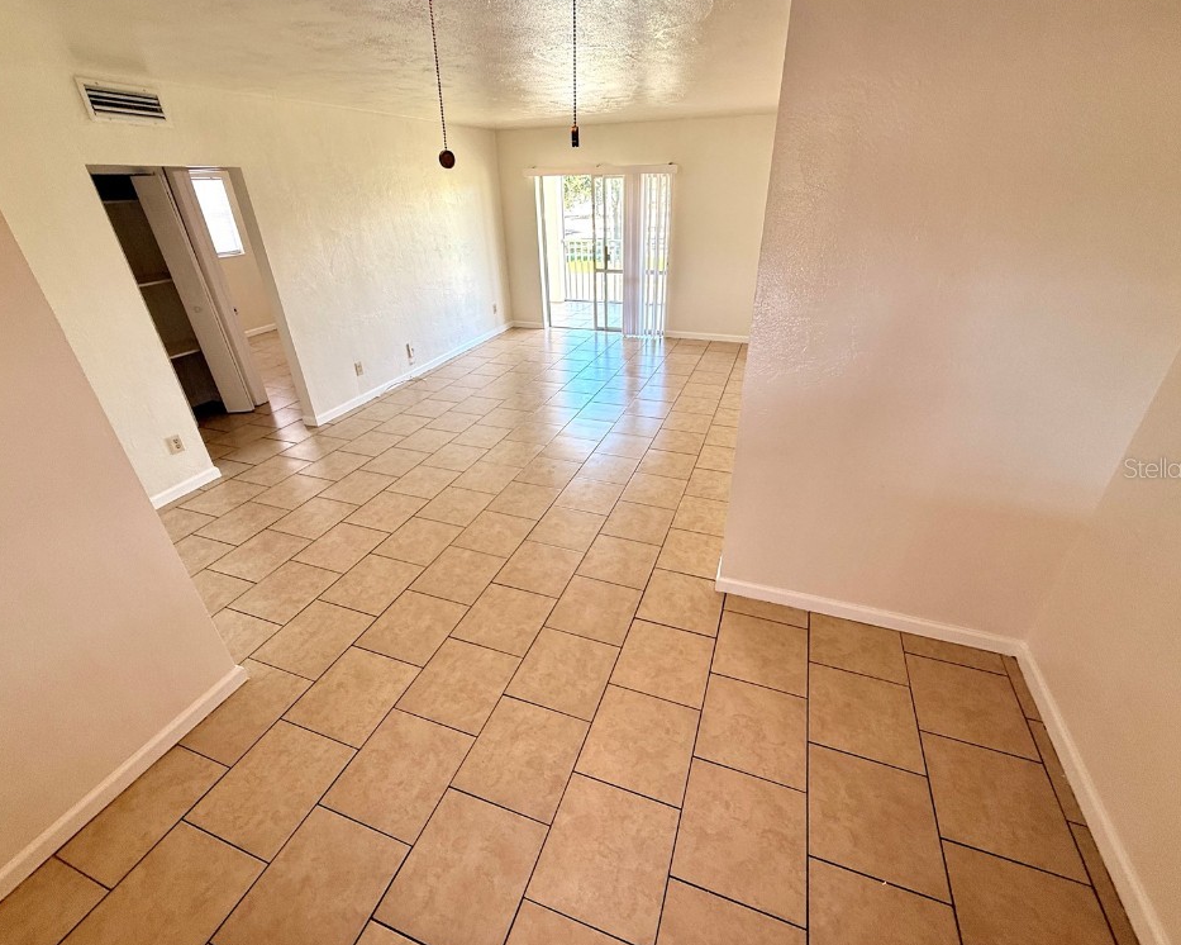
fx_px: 524
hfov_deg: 96.8
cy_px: 467
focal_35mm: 15
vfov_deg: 84.0
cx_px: 595
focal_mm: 2.22
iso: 125
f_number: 2.2
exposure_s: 1/99
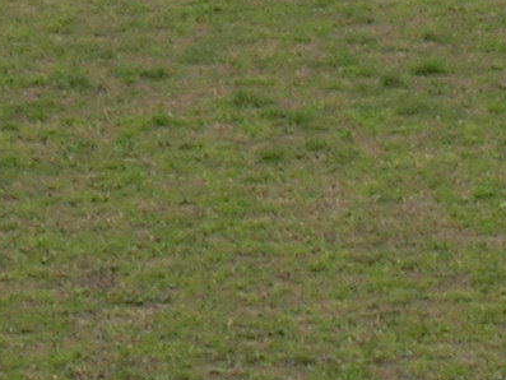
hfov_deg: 4.6
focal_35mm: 431
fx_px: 6302
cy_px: -408
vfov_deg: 3.4
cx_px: 294
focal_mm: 11
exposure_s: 1/61.5
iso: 50
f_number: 6.4
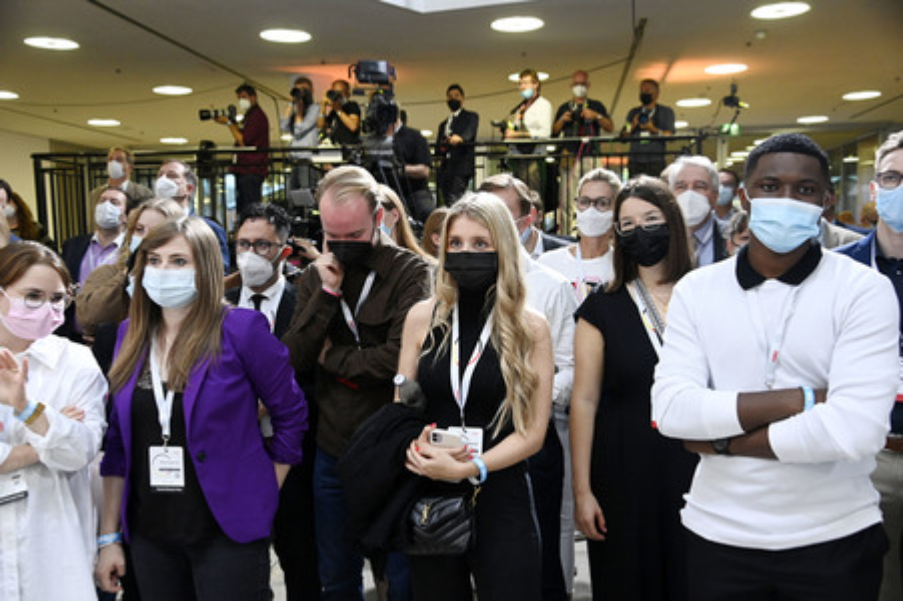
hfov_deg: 50.7
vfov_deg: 35.0
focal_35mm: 38
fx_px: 952
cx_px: 452
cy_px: 300
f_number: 4.5
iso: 5000
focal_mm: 38
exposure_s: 1/250
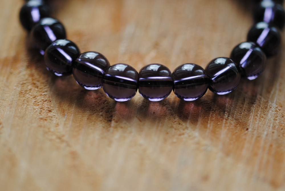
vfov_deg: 8.7
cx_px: 142
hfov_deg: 13.0
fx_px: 1248
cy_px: 96
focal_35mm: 158
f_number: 4
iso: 200
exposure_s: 1/250
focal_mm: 105
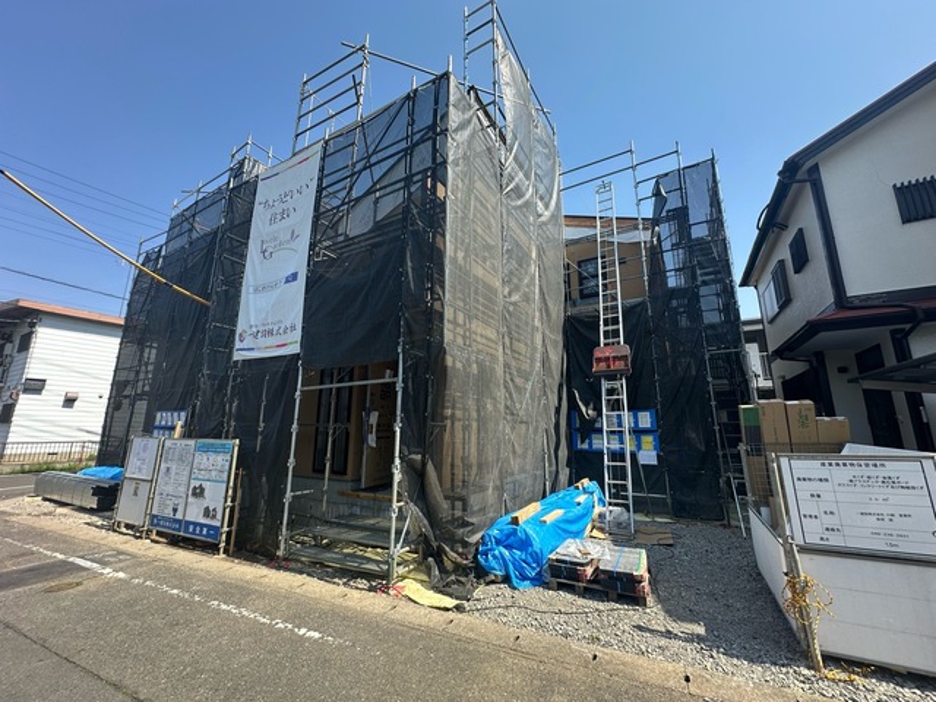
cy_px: 351
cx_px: 468
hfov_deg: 102.1
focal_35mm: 14
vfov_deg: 85.7
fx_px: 379
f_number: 2.2
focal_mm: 2.22
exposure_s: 1/633
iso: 40
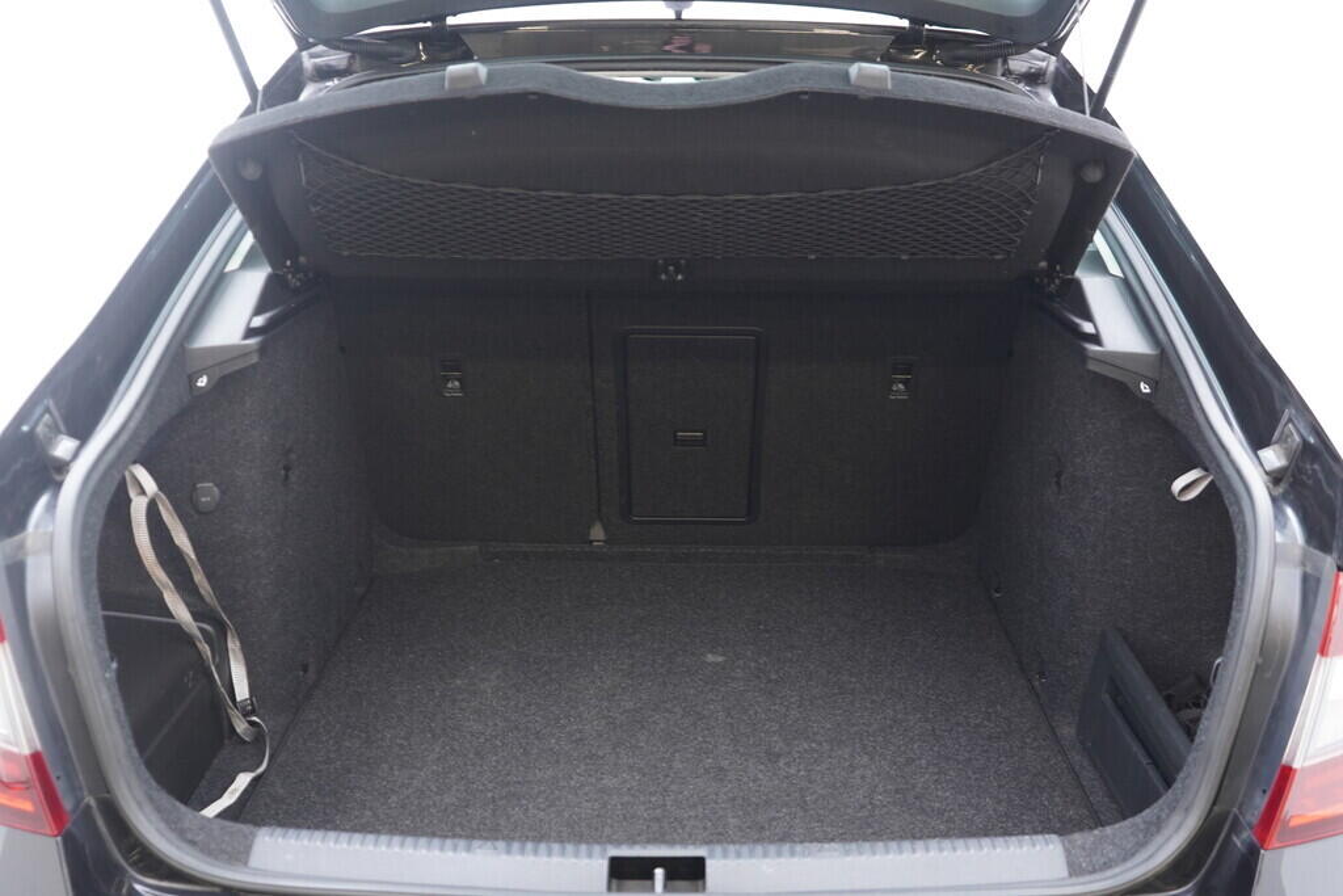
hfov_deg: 53.1
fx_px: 1343
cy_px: 448
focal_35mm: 36
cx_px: 672
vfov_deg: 36.9
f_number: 2.8
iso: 640
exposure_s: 1/40
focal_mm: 24
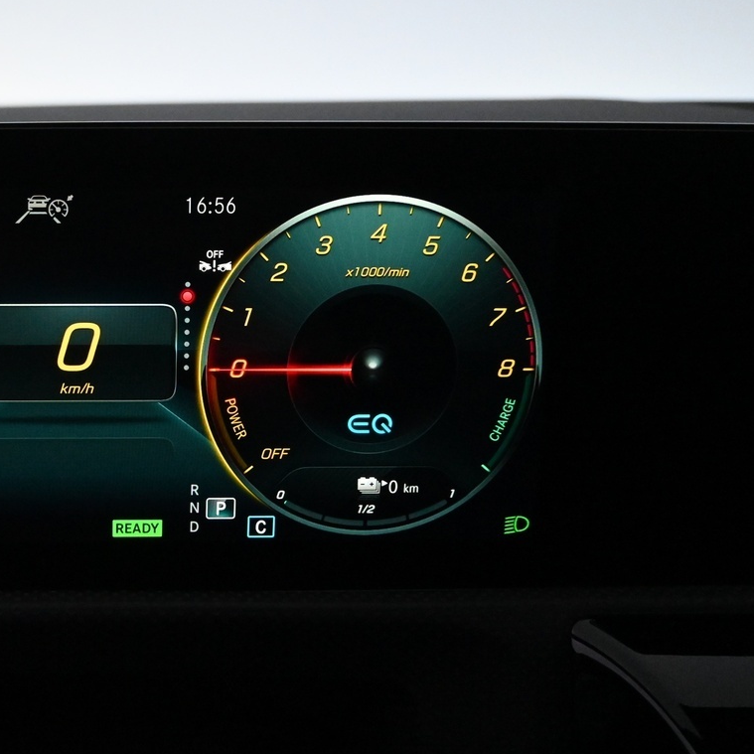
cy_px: 368
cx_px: 77
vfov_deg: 34.7
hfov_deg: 32.9
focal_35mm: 49
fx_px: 1208
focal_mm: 18
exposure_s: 1/320
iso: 5000
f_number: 3.5
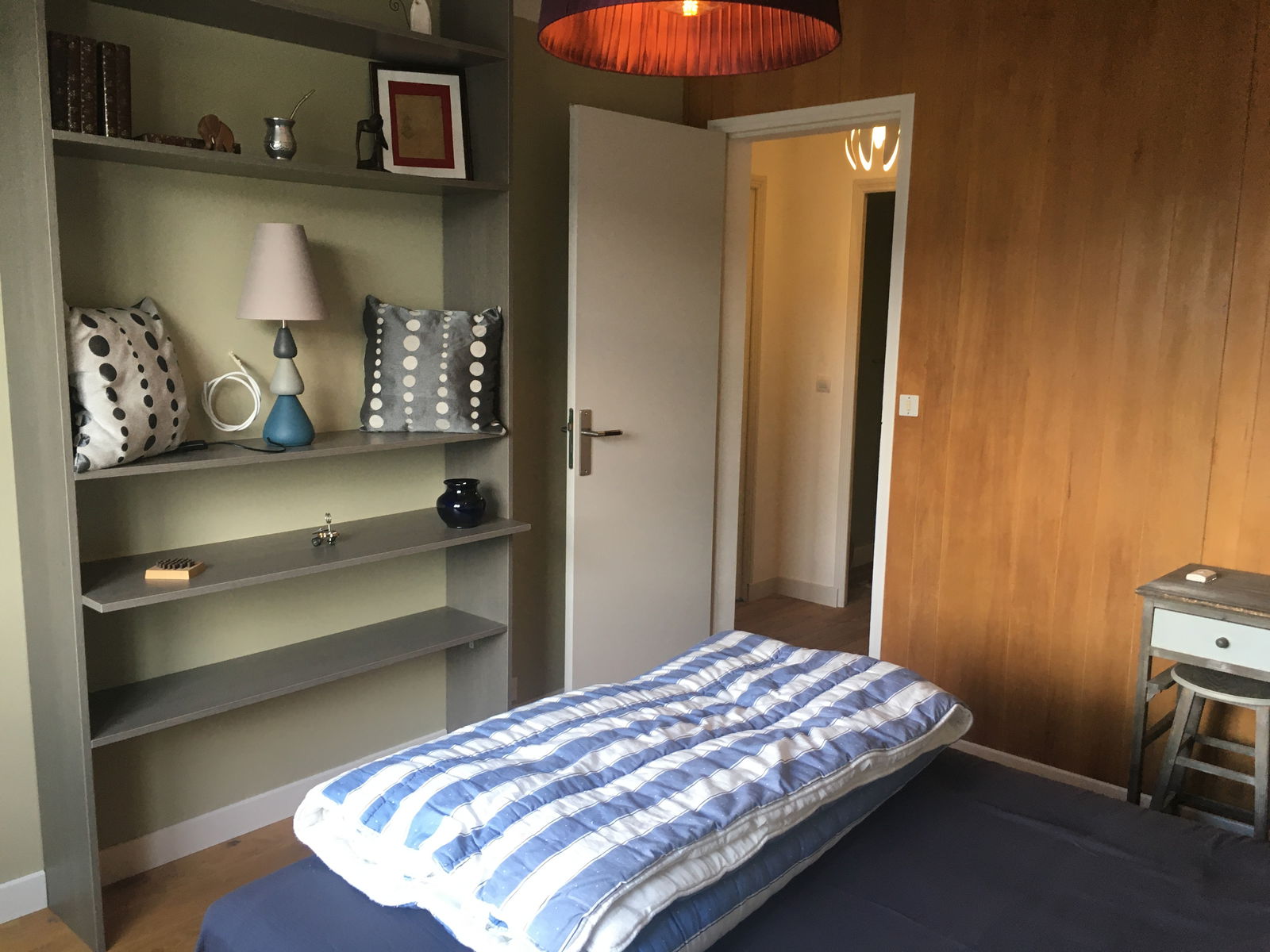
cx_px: 635
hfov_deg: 61.7
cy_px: 476
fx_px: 1064
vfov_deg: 48.2
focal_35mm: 29
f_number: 2.2
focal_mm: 4.15
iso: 50
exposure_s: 1/33
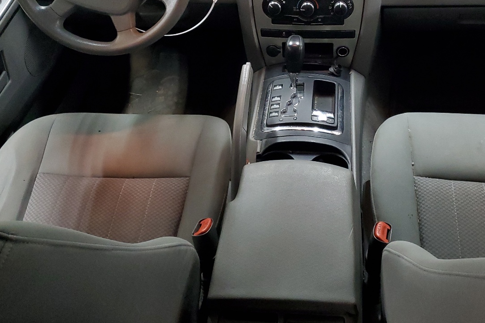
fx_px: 539
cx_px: 294
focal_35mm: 40
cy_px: 95
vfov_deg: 32.9
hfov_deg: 48.1
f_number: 1.5
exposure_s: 1/60.2
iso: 385
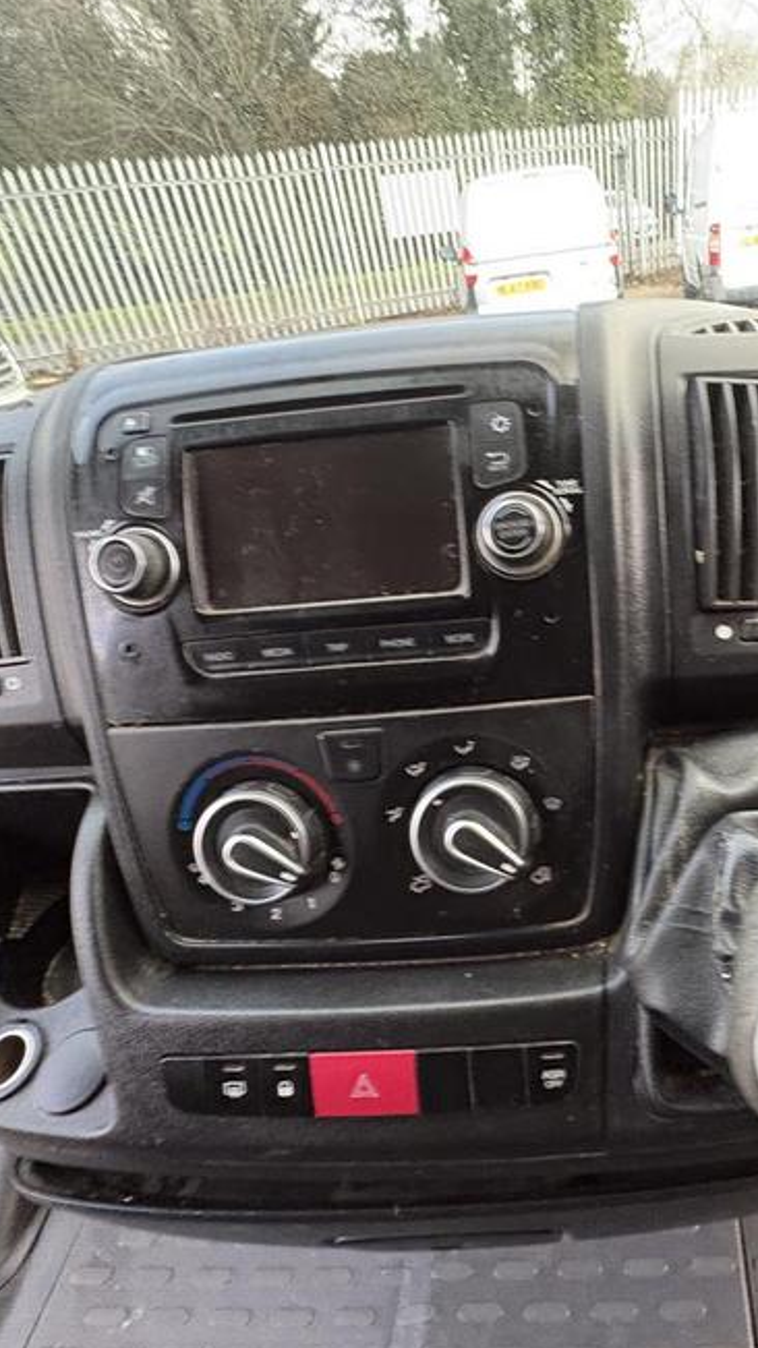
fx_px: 751
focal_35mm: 21
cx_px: 580
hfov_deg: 51.0
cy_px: 663
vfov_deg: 83.8
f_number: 2.2
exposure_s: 1/60
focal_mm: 2.22
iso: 500
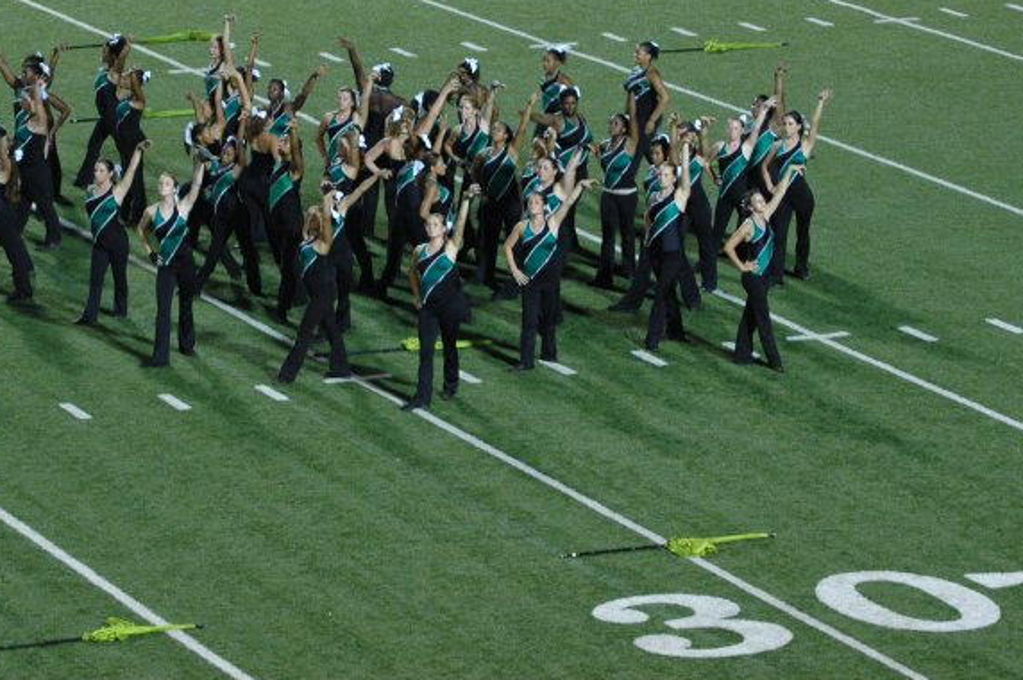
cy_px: 213
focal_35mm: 214
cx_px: 463
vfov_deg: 6.4
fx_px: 6074
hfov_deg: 9.6
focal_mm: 102
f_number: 2.8
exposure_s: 1/60
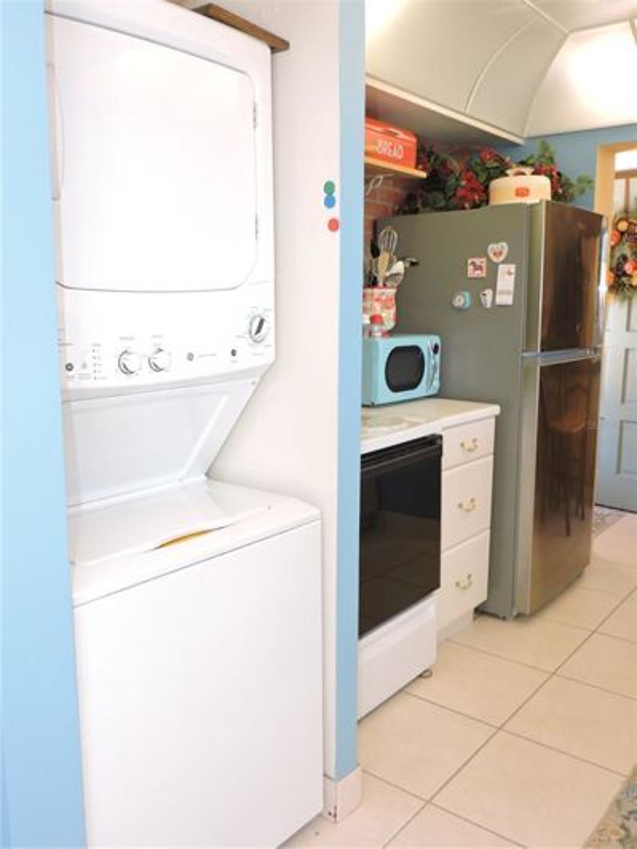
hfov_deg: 46.8
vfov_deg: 60.0
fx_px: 736
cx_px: 318
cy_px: 424
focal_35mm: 30
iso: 320
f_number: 3.1
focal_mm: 5.4
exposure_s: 1/30
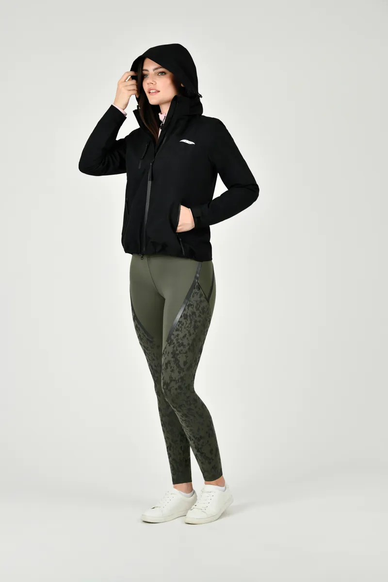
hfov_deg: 19.5
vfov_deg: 28.8
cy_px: 291
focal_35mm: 70
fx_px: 1132
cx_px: 194
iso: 200
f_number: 6.3
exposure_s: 1/160
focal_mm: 70
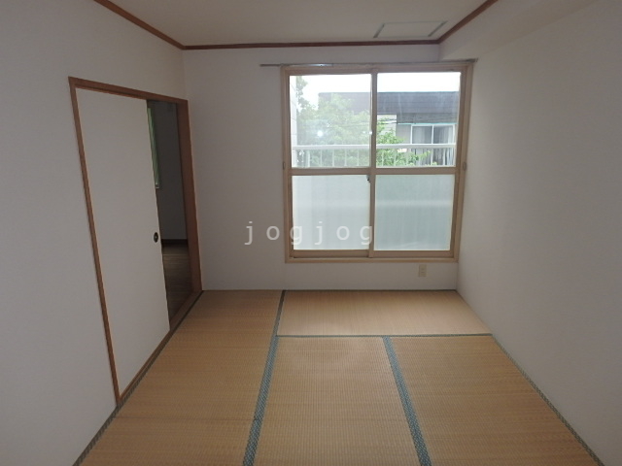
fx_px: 377
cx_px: 311
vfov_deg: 63.4
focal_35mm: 21
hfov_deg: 79.0
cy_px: 233
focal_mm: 3.7
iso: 125
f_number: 3.5
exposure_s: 1/80
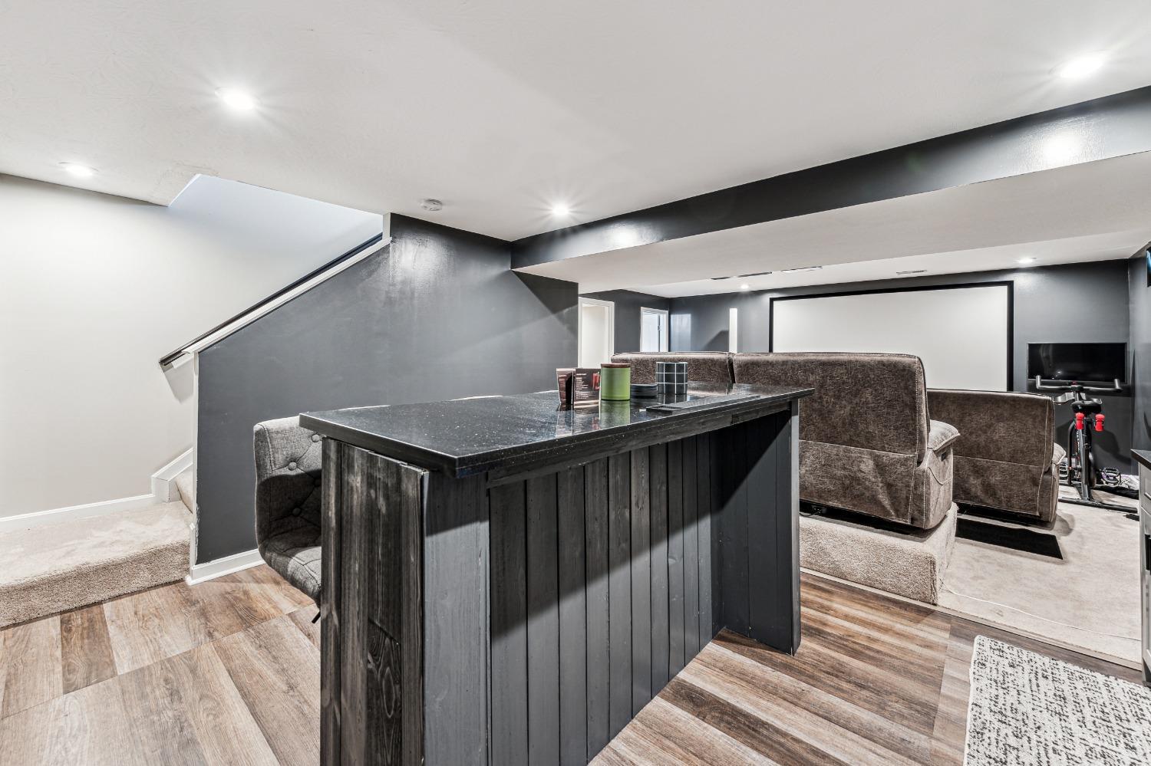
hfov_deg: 104.3
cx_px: 576
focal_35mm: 14
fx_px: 447
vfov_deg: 81.2
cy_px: 383
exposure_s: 1/2
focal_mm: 14
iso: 400
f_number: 8
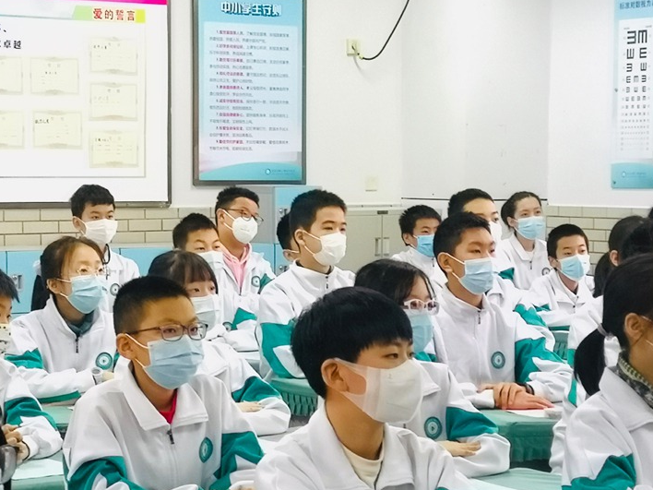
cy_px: 320
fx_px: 1849
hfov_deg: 20.0
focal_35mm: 98
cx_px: 315
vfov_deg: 15.1
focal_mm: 5.58
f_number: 1.8
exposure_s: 1/33.3
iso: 320
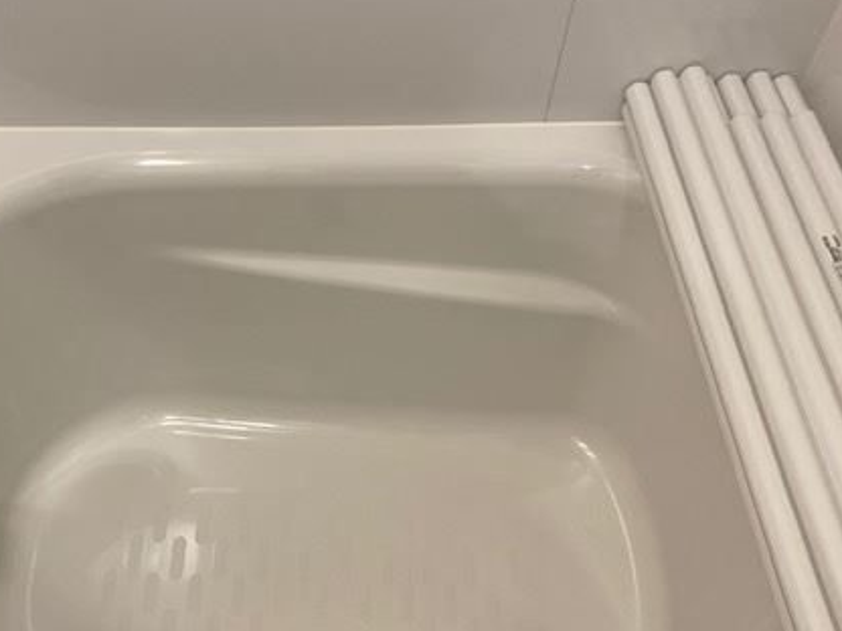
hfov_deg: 46.5
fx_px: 973
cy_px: 309
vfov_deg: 36.0
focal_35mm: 40
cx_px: 328
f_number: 1.8
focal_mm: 4.25
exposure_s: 1/100
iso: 100
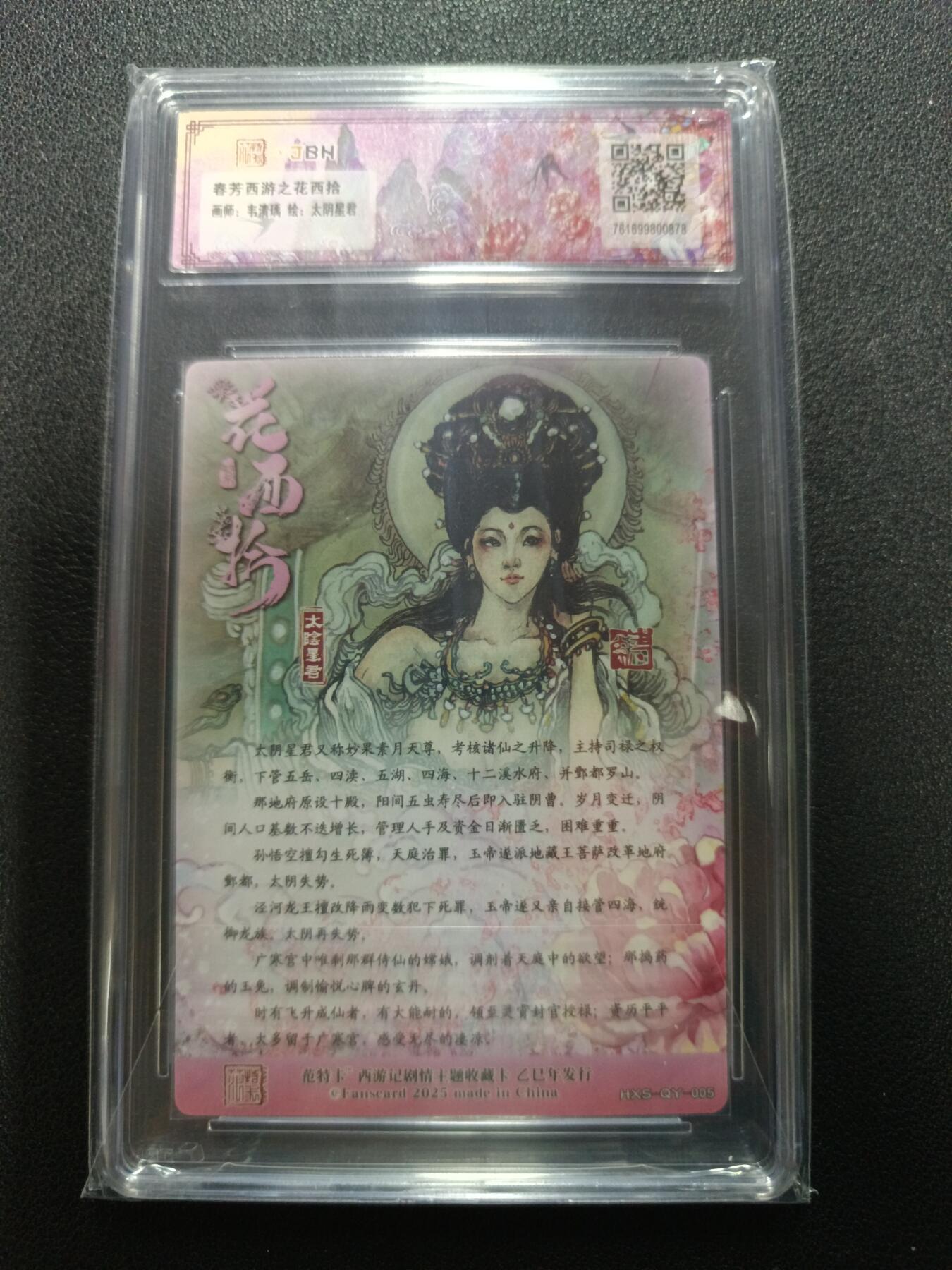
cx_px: 476
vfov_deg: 71.6
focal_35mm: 24
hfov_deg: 56.8
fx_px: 880
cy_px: 635
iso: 906
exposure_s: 1/33.3
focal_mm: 5.31
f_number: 1.7
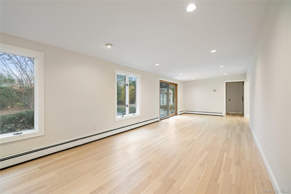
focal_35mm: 16
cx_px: 146
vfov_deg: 73.7
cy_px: 97
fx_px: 129
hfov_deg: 96.7
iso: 1250
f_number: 5.6
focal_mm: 16
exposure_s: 1/10
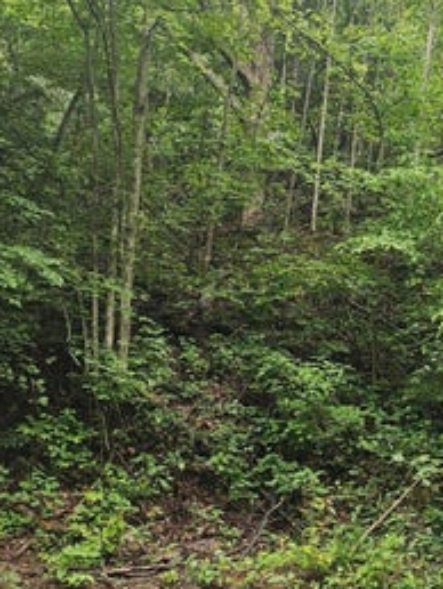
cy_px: 358
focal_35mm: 57
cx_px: 354
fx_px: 971
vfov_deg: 33.6
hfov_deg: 25.3
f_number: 1.7
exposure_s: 1/180
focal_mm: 6.3
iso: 64
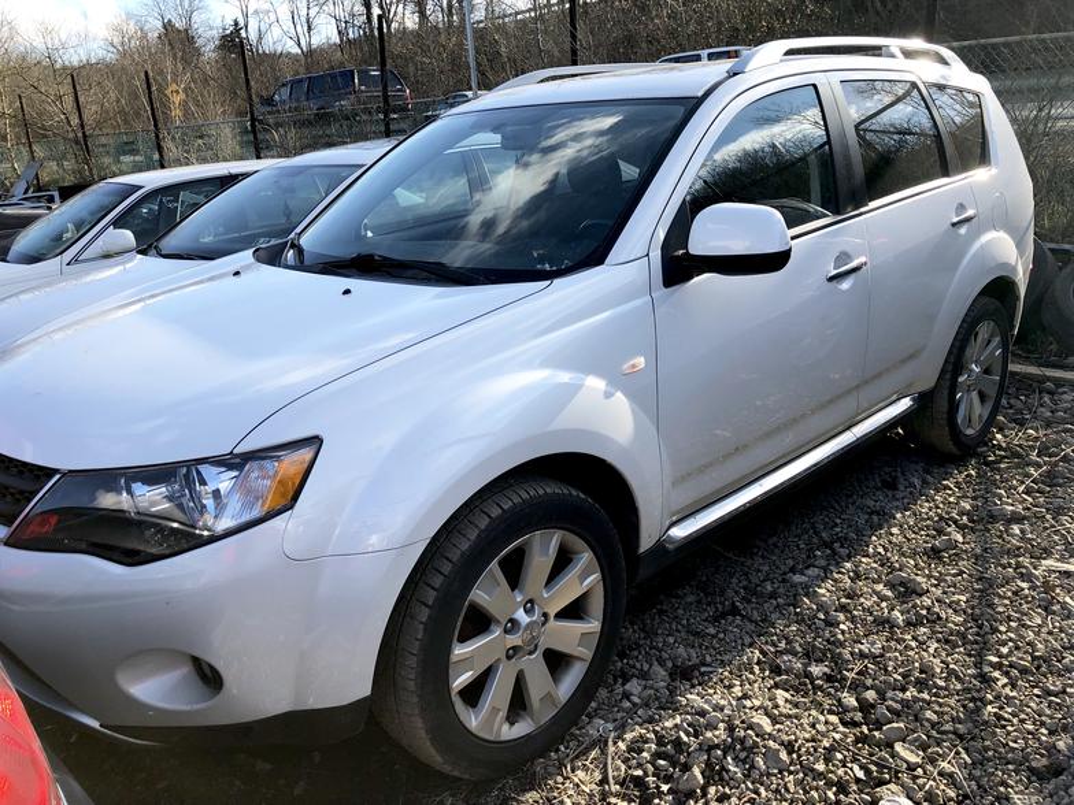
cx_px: 537
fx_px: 869
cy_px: 402
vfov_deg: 49.7
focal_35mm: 28
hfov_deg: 63.4
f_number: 1.8
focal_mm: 4
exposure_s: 1/750
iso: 20
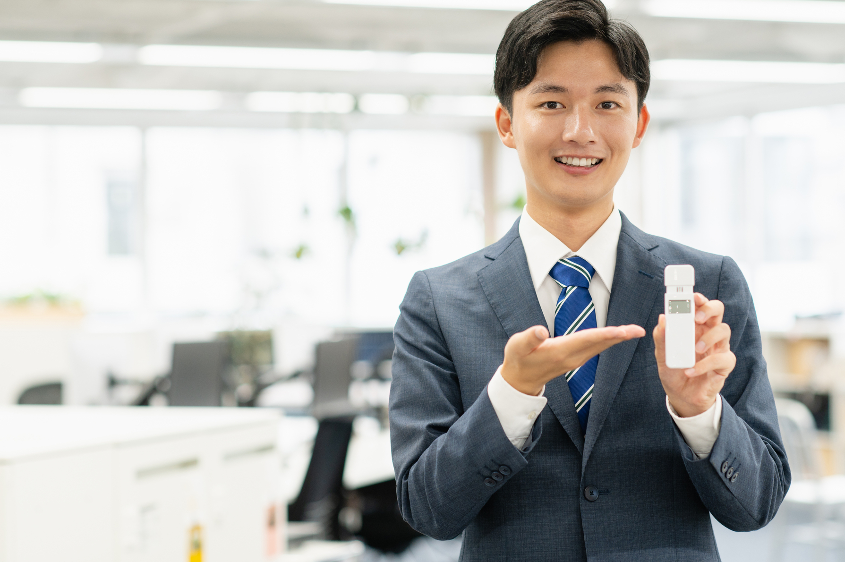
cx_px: 436
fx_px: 2228
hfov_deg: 21.5
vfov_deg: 14.4
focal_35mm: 95
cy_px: 259
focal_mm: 85
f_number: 2.8
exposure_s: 1/160
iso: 320
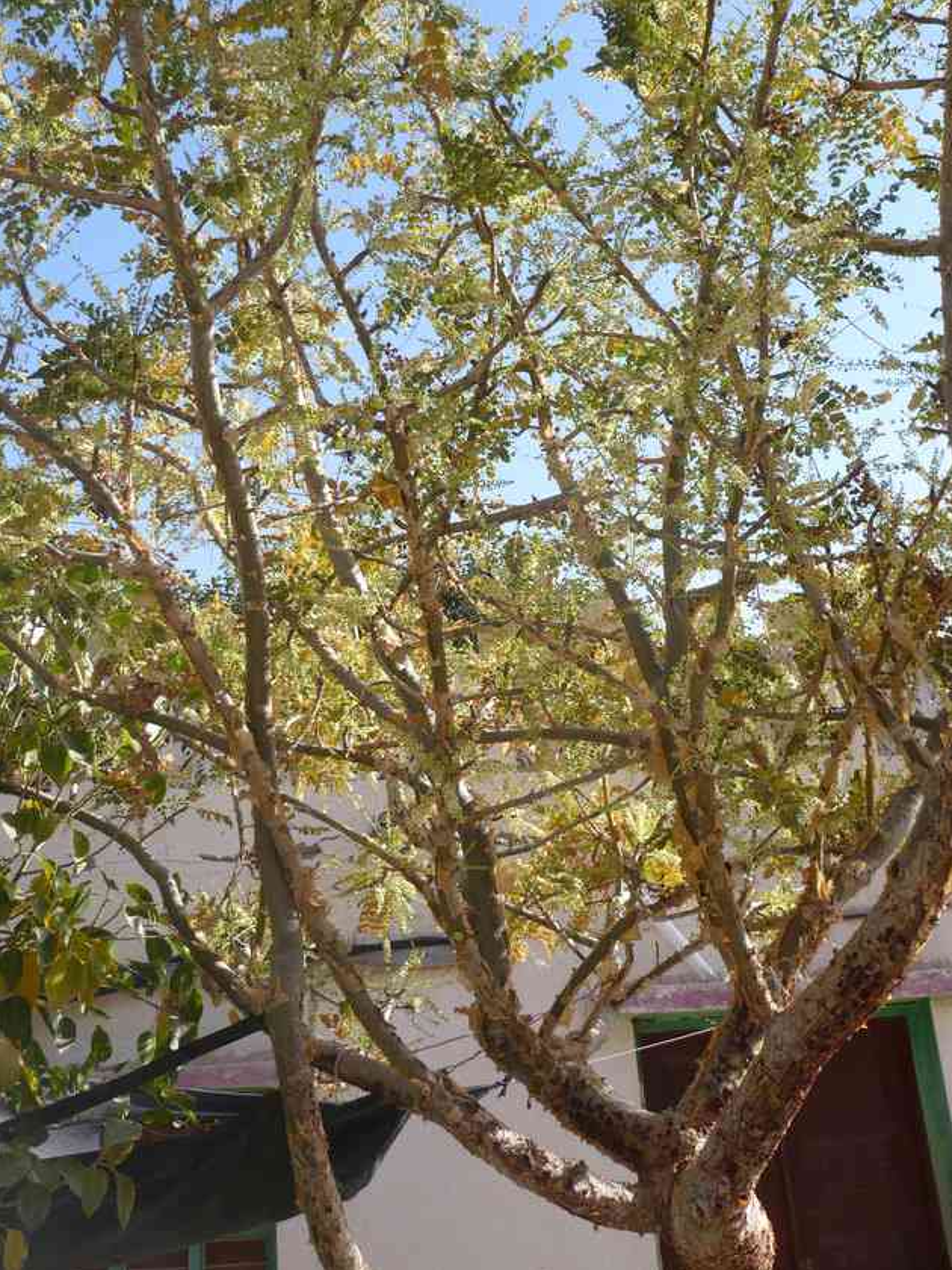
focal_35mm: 37
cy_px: 620
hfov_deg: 38.7
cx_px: 452
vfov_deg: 50.1
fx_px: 1357
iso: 100
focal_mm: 5.8
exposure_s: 1/640
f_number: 2.8
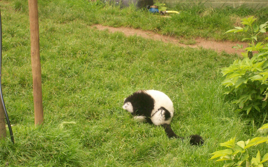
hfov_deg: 18.6
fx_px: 818
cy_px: 92
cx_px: 134
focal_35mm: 112
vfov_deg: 11.7
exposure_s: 1/149
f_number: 4.9
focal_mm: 17.4
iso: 200
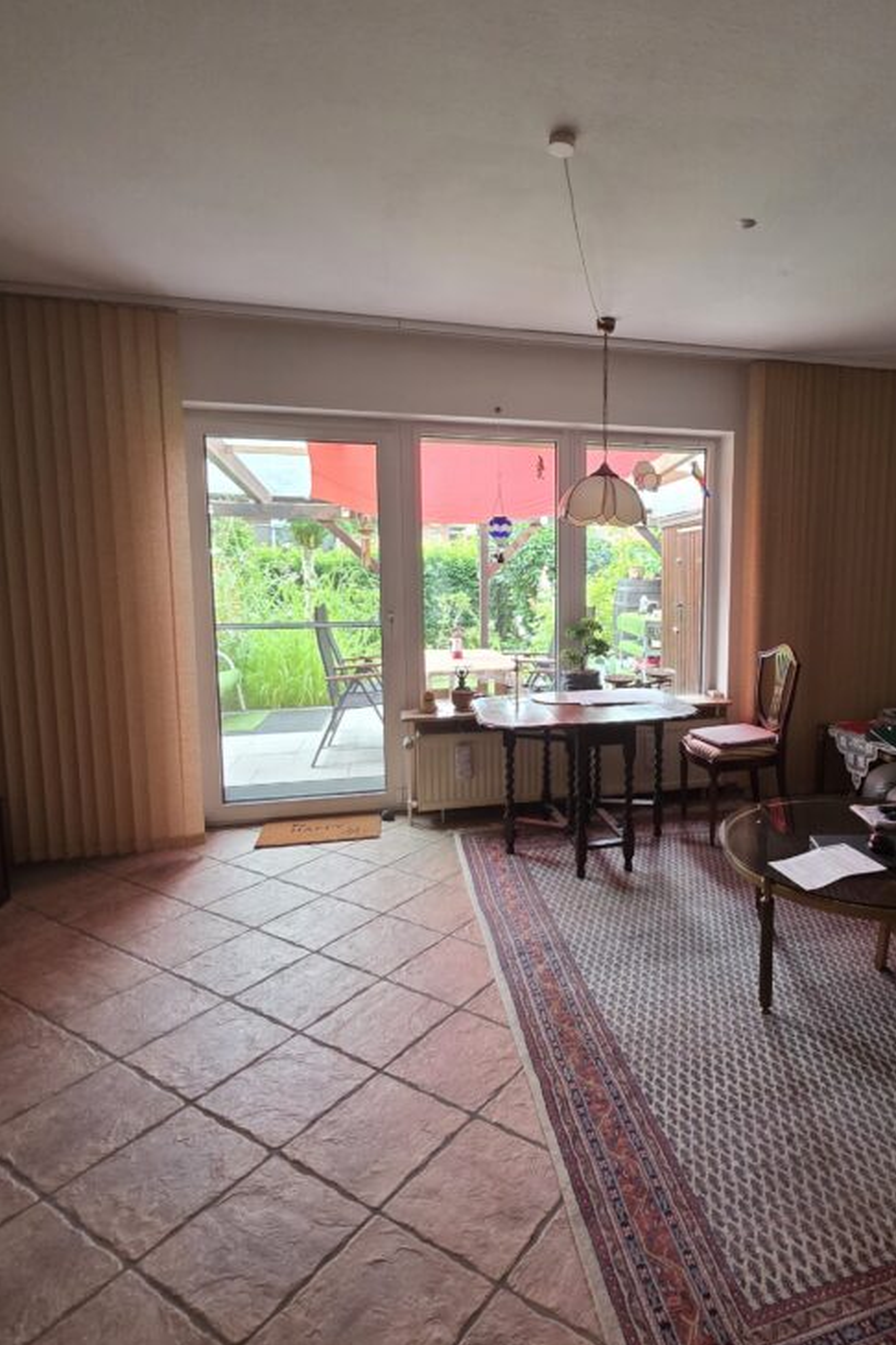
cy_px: 646
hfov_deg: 62.5
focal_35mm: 19
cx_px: 618
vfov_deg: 86.9
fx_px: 709
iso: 400
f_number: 1.9
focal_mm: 2.2
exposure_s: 1/50
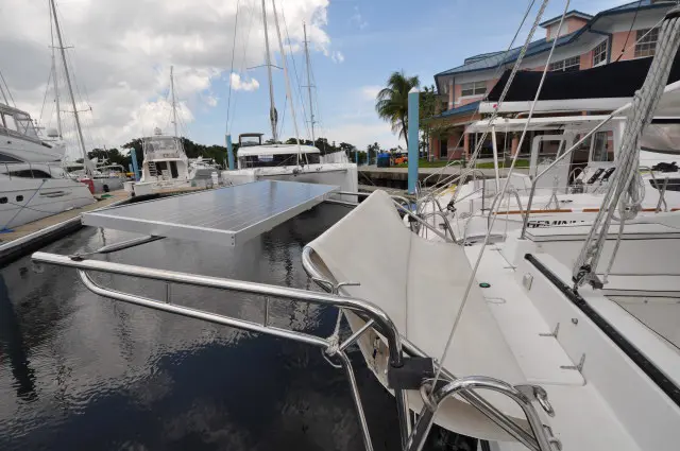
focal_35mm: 15
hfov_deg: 100.5
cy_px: 226
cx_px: 340
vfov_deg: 77.2
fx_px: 283
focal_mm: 10
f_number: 9
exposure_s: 1/320
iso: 200
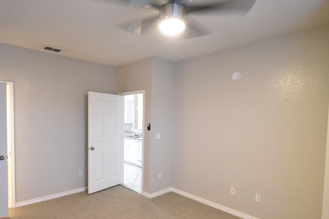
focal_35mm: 21
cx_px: 157
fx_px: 192
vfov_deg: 59.2
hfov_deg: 81.2
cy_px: 125
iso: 800
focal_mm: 10
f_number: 3.5
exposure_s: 1/20
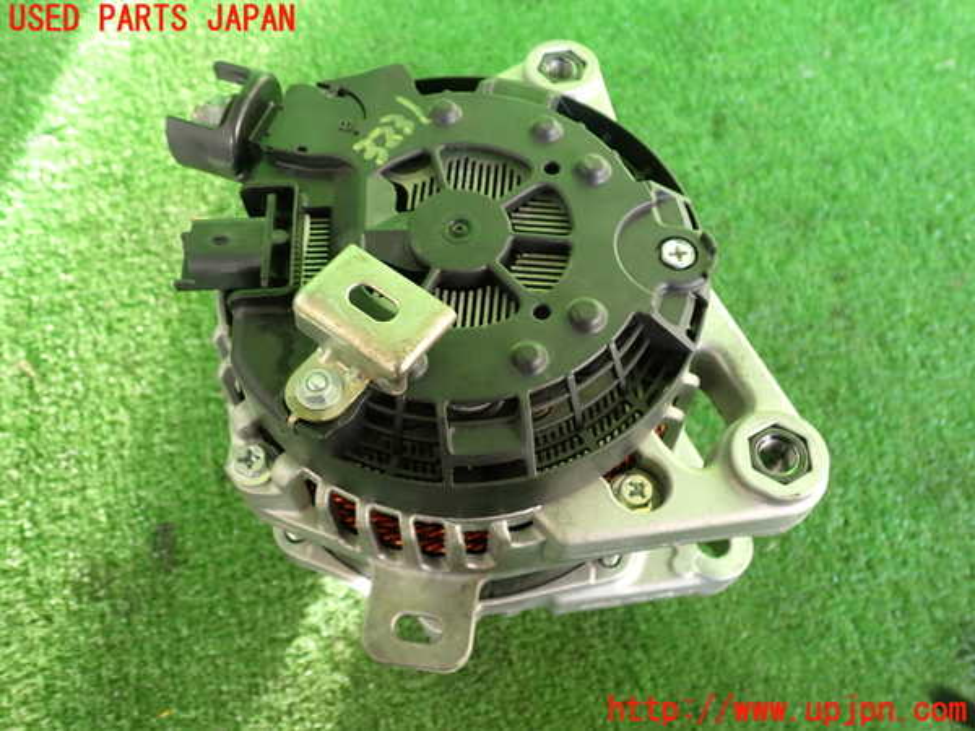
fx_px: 845
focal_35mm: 30
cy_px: 366
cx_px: 488
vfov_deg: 46.8
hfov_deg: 60.0
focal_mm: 5.4
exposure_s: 1/50
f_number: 2.3
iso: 200
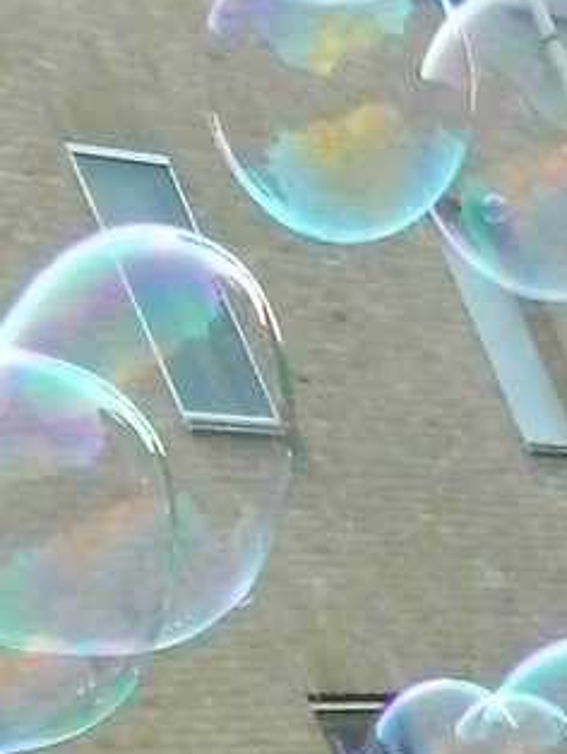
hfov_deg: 5.0
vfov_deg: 6.5
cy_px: 1897
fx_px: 6325
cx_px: 1240
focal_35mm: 290
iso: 640
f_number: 4
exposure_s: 1/320
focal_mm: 6.7
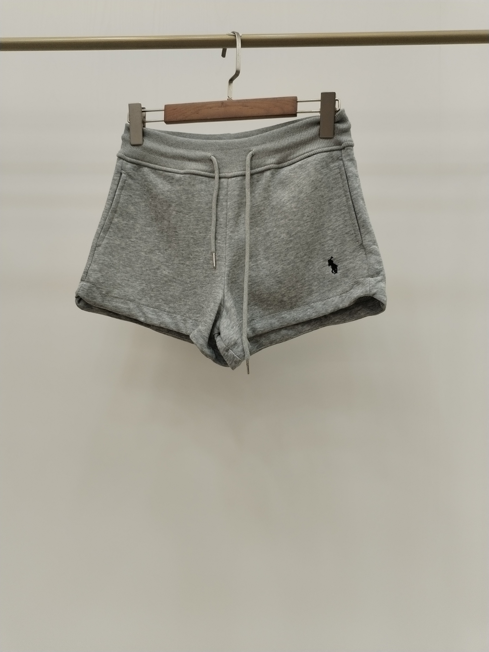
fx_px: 546
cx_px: 244
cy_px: 326
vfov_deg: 61.7
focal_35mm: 29
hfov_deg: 48.2
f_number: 1.8
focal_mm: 4.75
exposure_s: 1/120
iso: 188
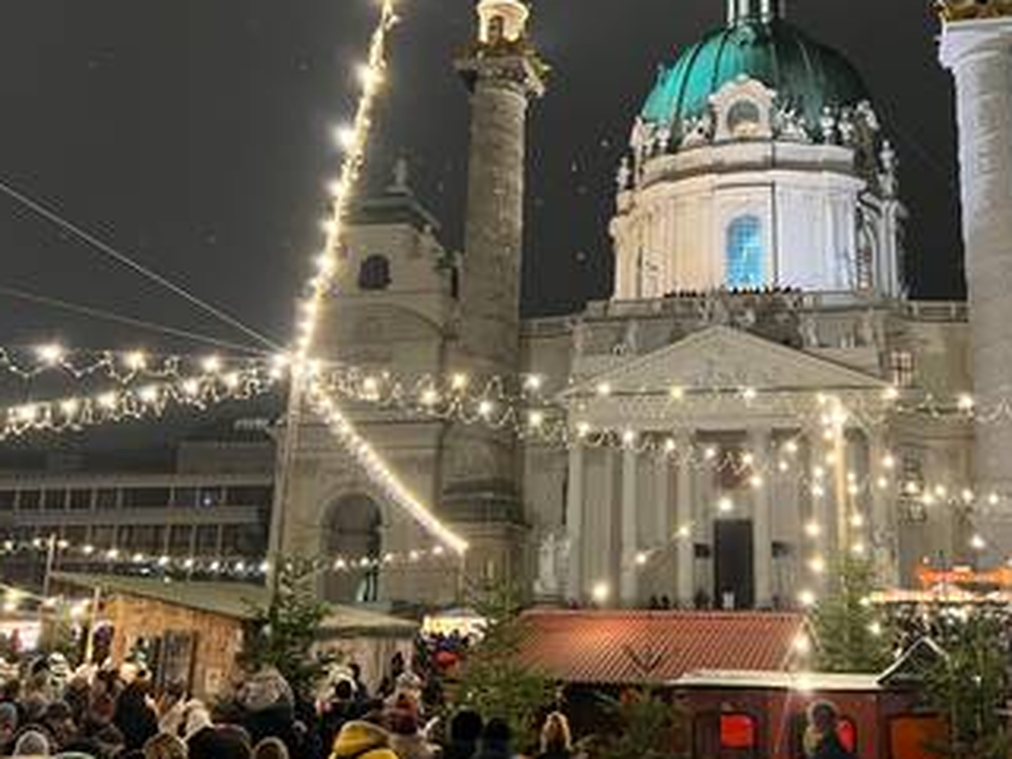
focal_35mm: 39
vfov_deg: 36.7
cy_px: 310
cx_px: 670
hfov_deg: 47.1
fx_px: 1140
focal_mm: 5.7
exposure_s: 1/33
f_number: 1.5
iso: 400
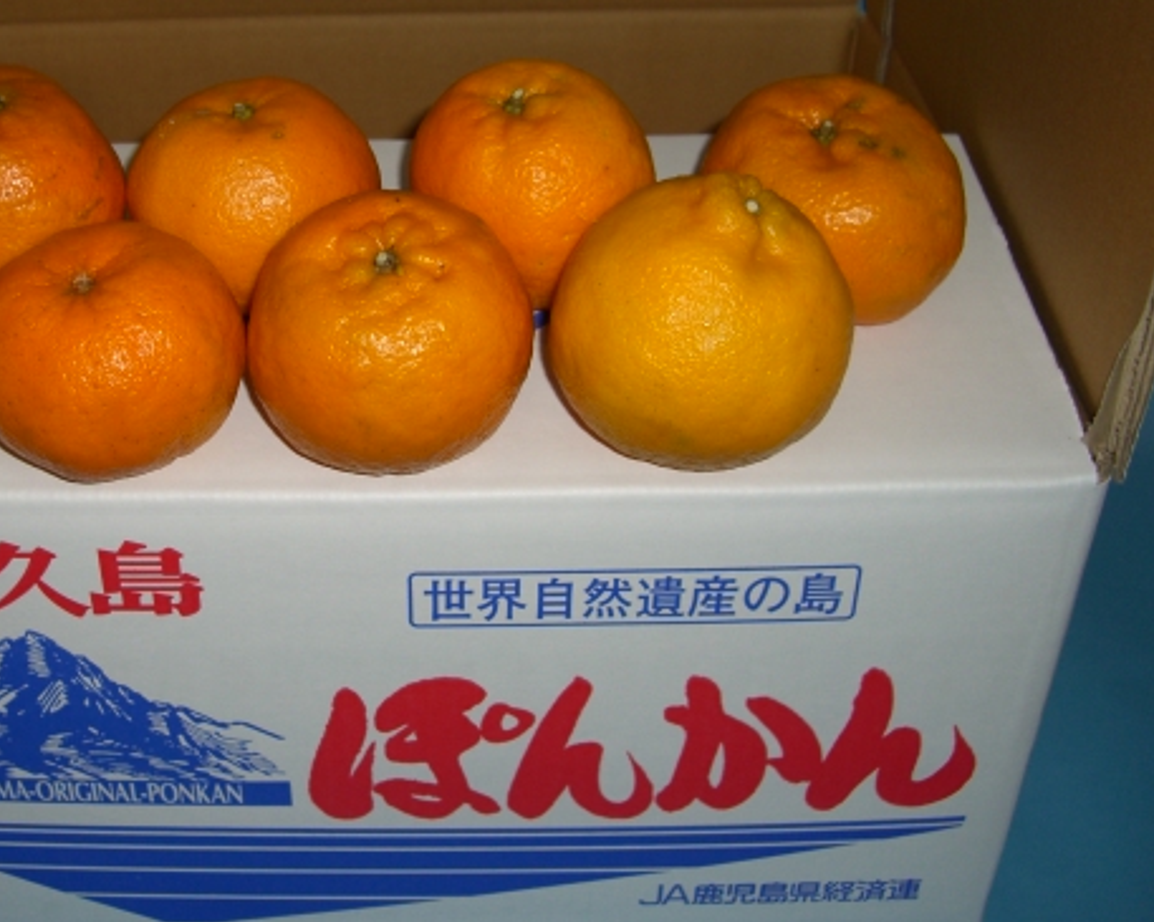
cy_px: 366
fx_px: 1775
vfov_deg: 29.0
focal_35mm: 52
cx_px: 402
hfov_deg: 35.7
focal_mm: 7.9
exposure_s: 1/60
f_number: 2.8
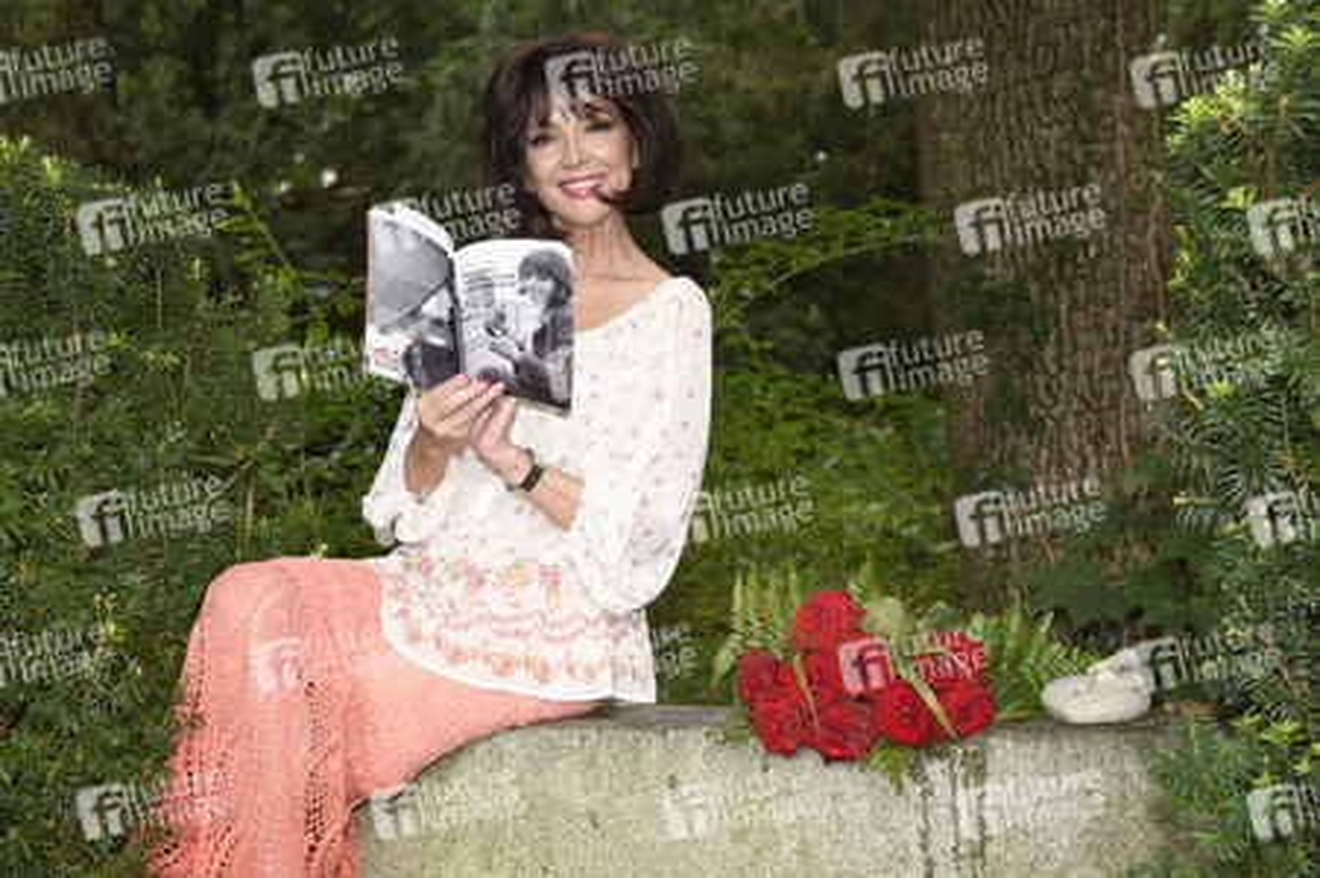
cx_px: 660
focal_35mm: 65
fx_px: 2382
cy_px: 439
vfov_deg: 20.9
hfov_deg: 31.0
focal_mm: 65
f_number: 6.3
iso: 1000
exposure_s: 1/100
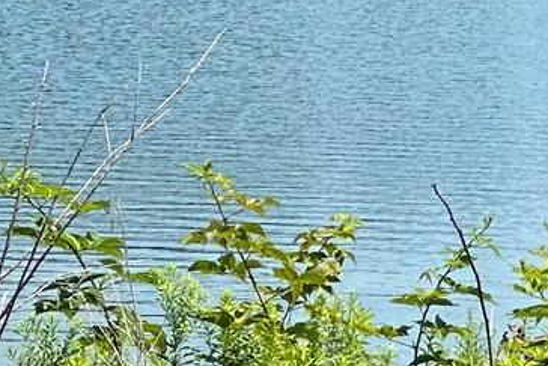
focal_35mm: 450
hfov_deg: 4.5
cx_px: 1007
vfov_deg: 3.0
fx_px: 6852
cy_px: -377
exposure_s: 1/747
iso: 32
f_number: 2.8
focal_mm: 9
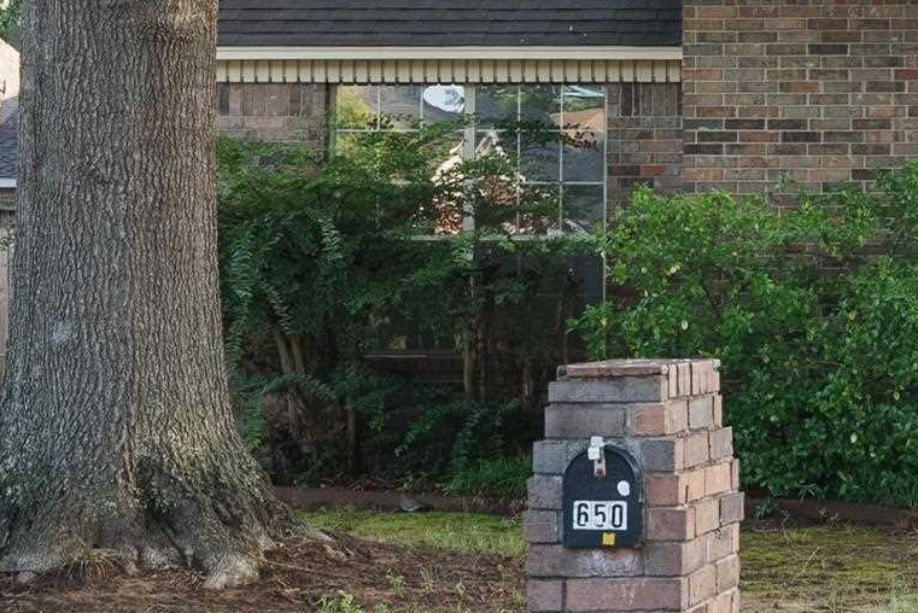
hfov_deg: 15.9
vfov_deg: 11.9
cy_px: 203
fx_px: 2933
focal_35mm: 115
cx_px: 1477
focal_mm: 35
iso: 250
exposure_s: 1/10
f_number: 9
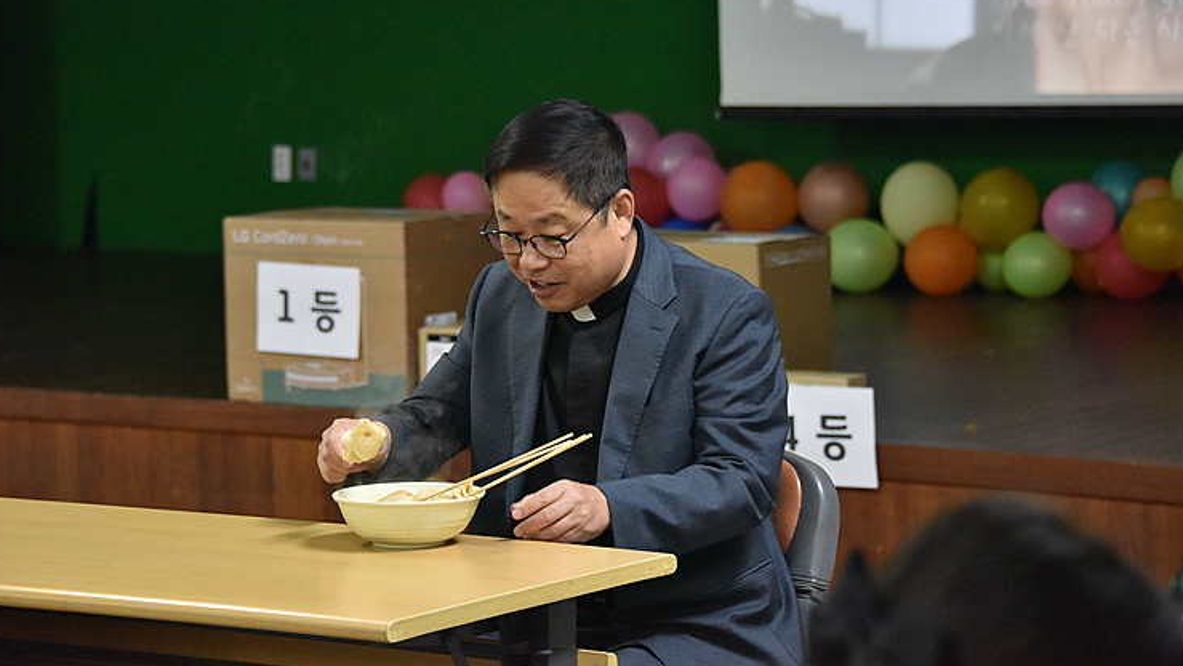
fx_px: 3734
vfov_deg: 10.2
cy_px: 251
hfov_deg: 18.0
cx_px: 567
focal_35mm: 119
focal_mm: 105
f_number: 5.3
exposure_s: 1/125
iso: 6400
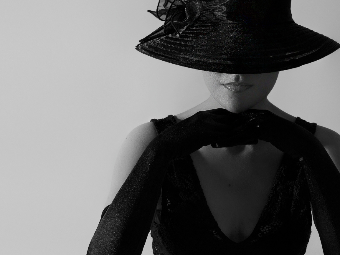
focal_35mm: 80
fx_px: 786
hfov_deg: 24.2
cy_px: 126
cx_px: 237
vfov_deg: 18.4
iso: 200
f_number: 7.1
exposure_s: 1/200
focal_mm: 50
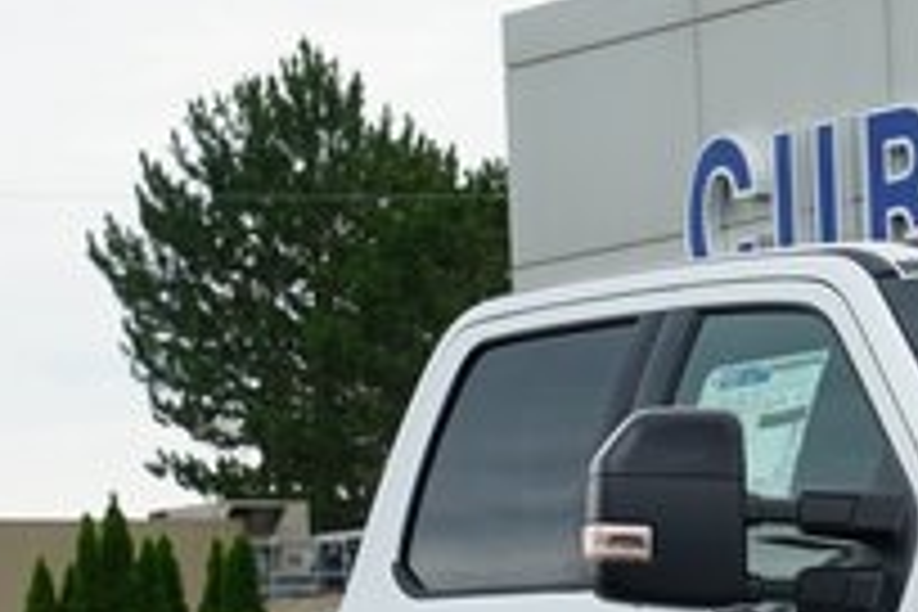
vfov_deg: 5.8
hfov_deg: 8.6
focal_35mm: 235
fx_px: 5992
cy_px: 736
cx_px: 1206
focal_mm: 75
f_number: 9
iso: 100
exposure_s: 1/100
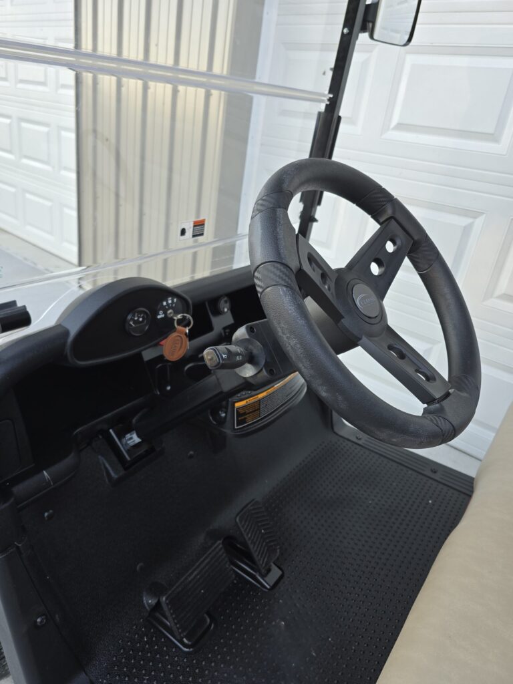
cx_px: 256
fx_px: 454
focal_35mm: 23
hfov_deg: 58.9
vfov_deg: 73.9
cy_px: 342
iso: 64
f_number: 1.7
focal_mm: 6.3
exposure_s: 1/180
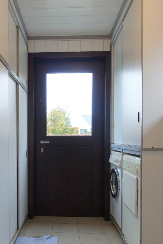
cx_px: 52
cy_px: 144
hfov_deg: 38.4
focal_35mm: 34
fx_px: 231
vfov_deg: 55.4
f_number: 2.8
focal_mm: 8.8
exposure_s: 1/30
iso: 125
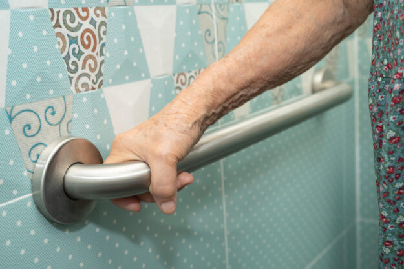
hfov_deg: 39.6
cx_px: 202
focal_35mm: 50
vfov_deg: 27.0
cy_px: 134
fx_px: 561
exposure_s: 1/80
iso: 800
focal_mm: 50
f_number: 6.3
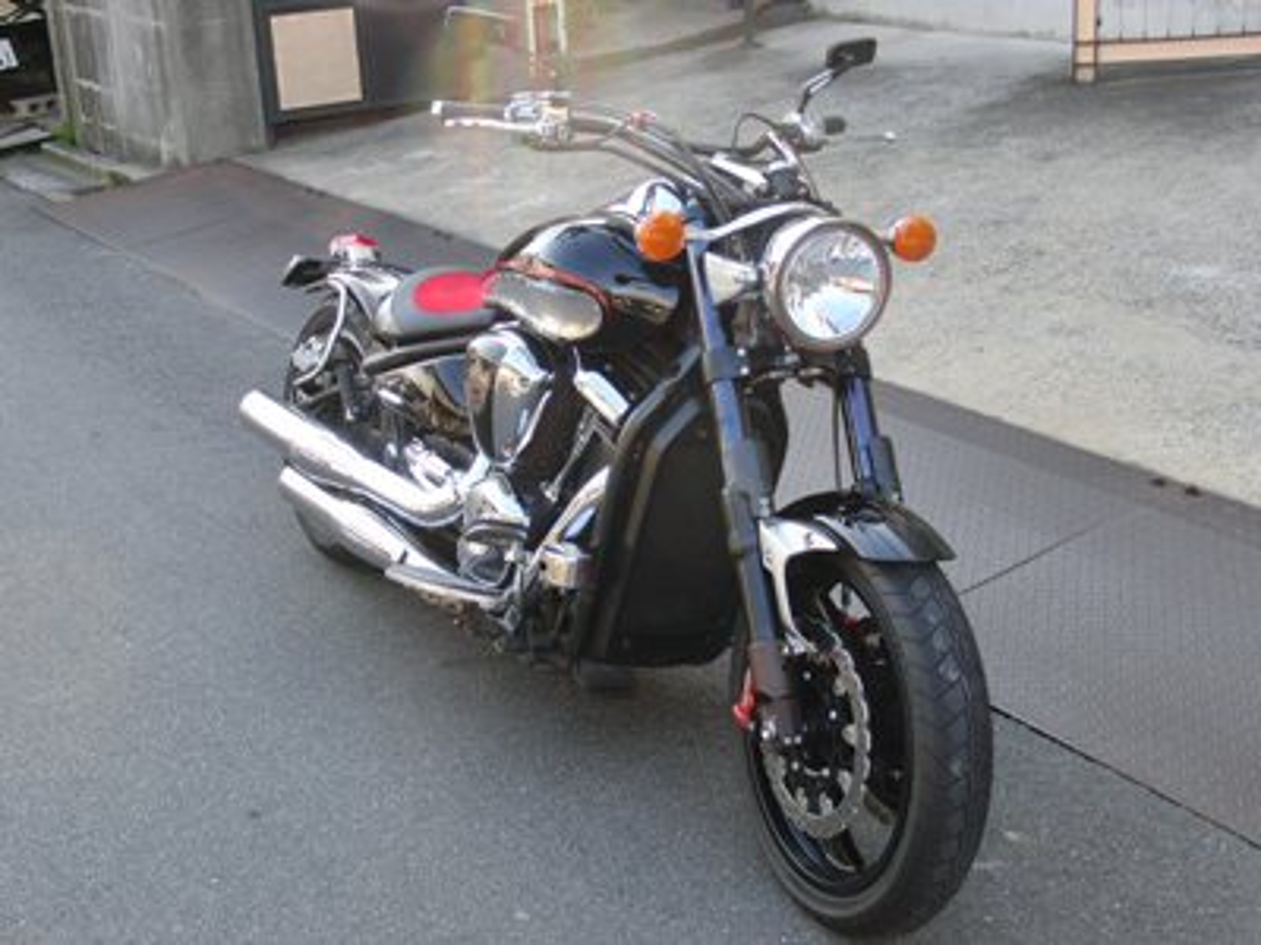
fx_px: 1858
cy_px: 472
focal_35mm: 51
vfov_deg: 28.6
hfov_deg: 37.5
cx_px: 630
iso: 100
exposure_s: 1/100
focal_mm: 8.86
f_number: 3.8
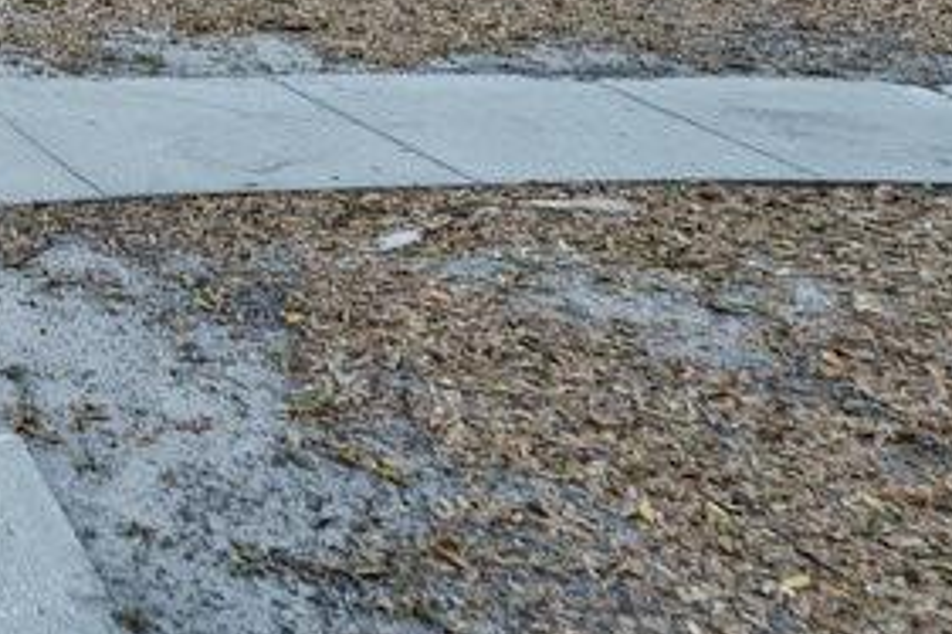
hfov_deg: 26.9
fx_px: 1506
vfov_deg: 19.7
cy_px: -388
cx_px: -407
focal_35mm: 57
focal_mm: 16
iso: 100
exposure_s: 1/80
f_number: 4.5
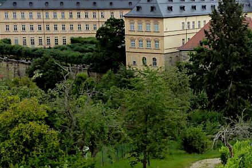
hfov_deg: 22.8
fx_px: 595
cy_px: 126
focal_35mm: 85
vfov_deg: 16.0
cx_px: 261
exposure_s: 1/320
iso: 125
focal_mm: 5
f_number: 4
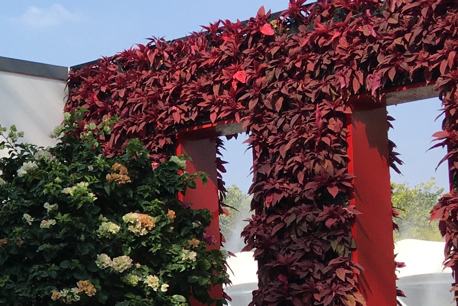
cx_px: -211
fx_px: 1221
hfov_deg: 18.9
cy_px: 239
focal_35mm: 96
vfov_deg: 14.2
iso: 25
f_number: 2.2
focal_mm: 4.15
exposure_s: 1/1026
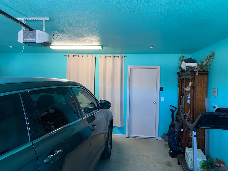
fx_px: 171
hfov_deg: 67.3
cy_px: 86
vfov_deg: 53.1
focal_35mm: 26
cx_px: 114
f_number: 1.8
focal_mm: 4.25
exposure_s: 1/60
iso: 200
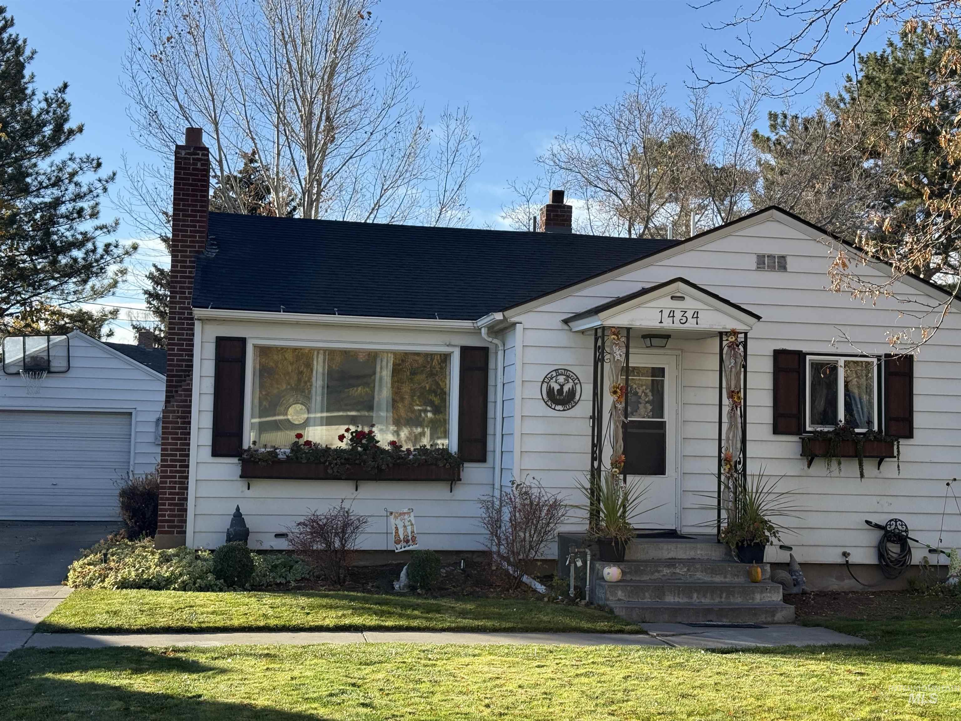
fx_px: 1333
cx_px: 480
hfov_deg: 39.7
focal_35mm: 48
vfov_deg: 30.3
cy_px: 360
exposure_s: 1/2342
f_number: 1.78
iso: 80
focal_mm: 6.76
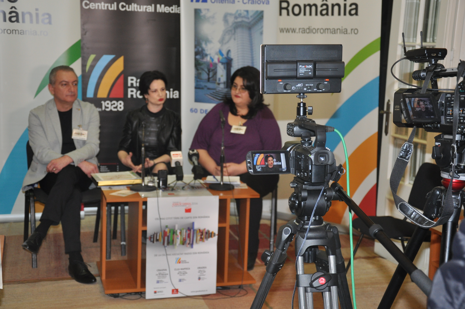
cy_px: 154
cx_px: 232
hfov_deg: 35.1
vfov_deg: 23.7
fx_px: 735
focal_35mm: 57
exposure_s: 1/60
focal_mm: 38
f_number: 4.5
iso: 800
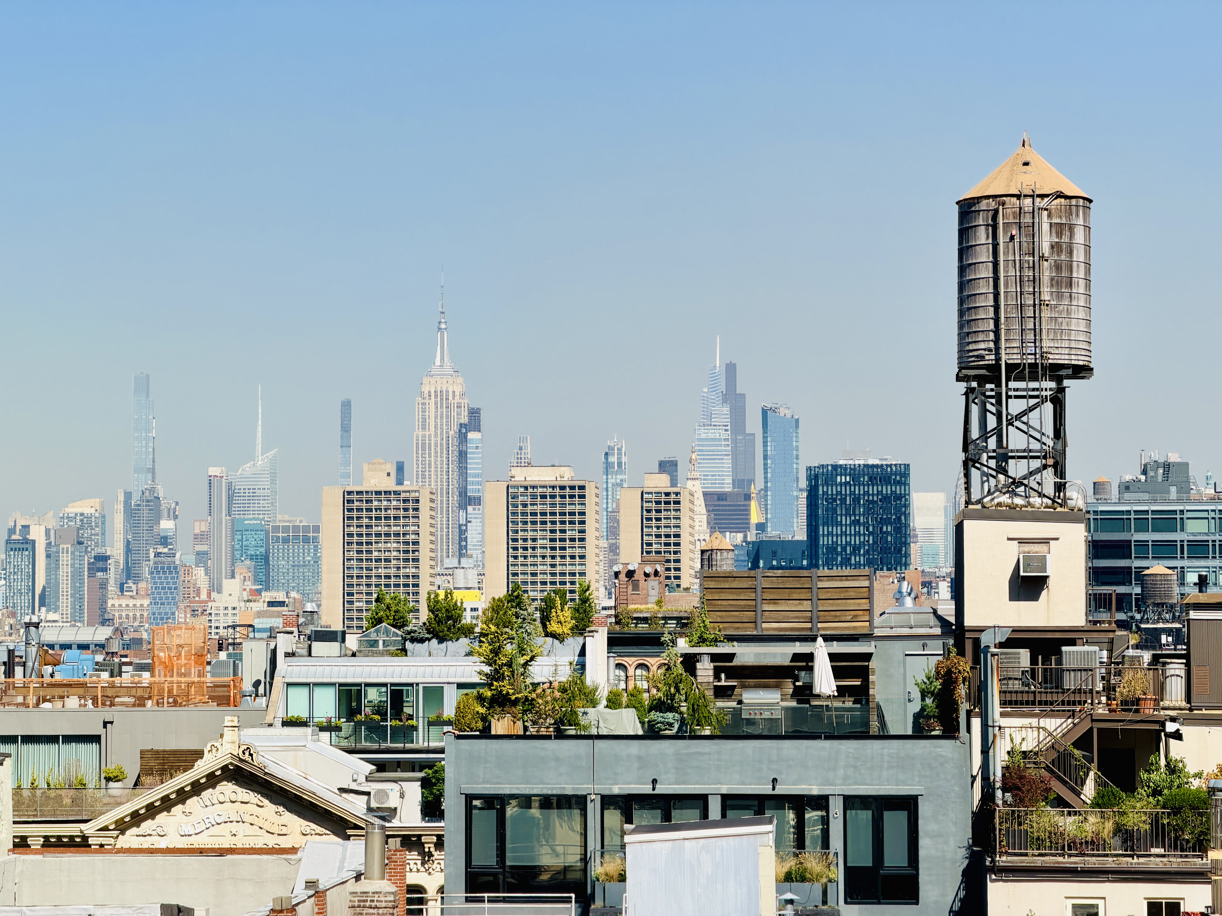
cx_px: 611
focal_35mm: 100
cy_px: 458
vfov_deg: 14.8
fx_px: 3530
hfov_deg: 19.6
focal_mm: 16.89
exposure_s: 1/809
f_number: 2.8
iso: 20
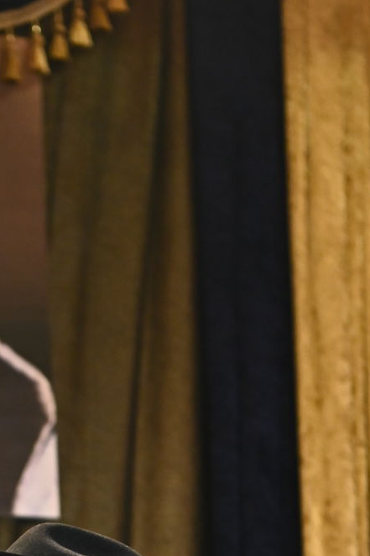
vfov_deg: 9.0
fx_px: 3428
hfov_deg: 6.2
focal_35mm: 222
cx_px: 3
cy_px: 851
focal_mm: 70
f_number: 3.5
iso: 2500
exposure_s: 1/200
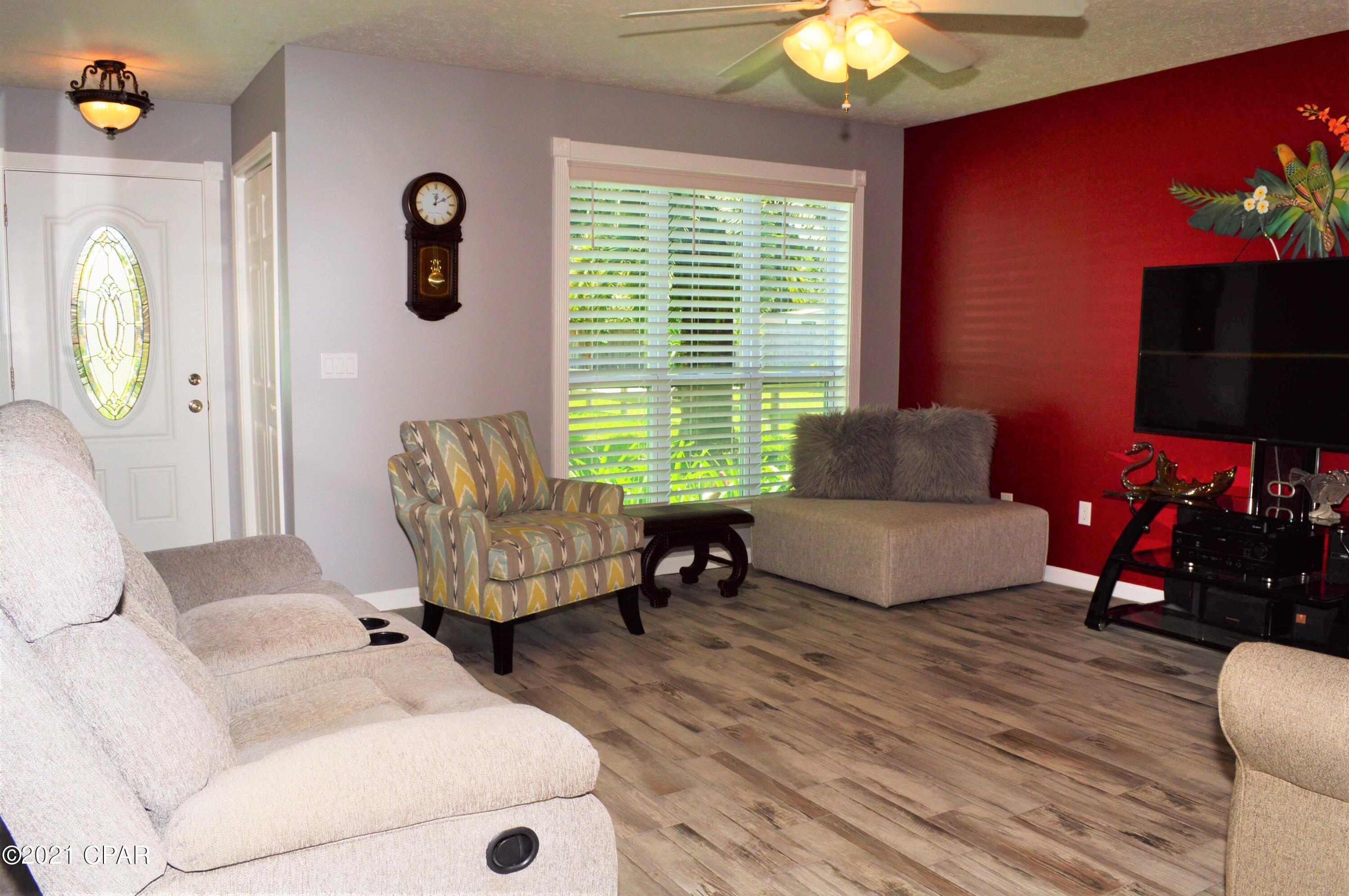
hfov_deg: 67.4
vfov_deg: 47.8
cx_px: 674
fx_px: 1011
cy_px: 448
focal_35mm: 27
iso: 200
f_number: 9
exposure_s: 1/60
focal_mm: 18
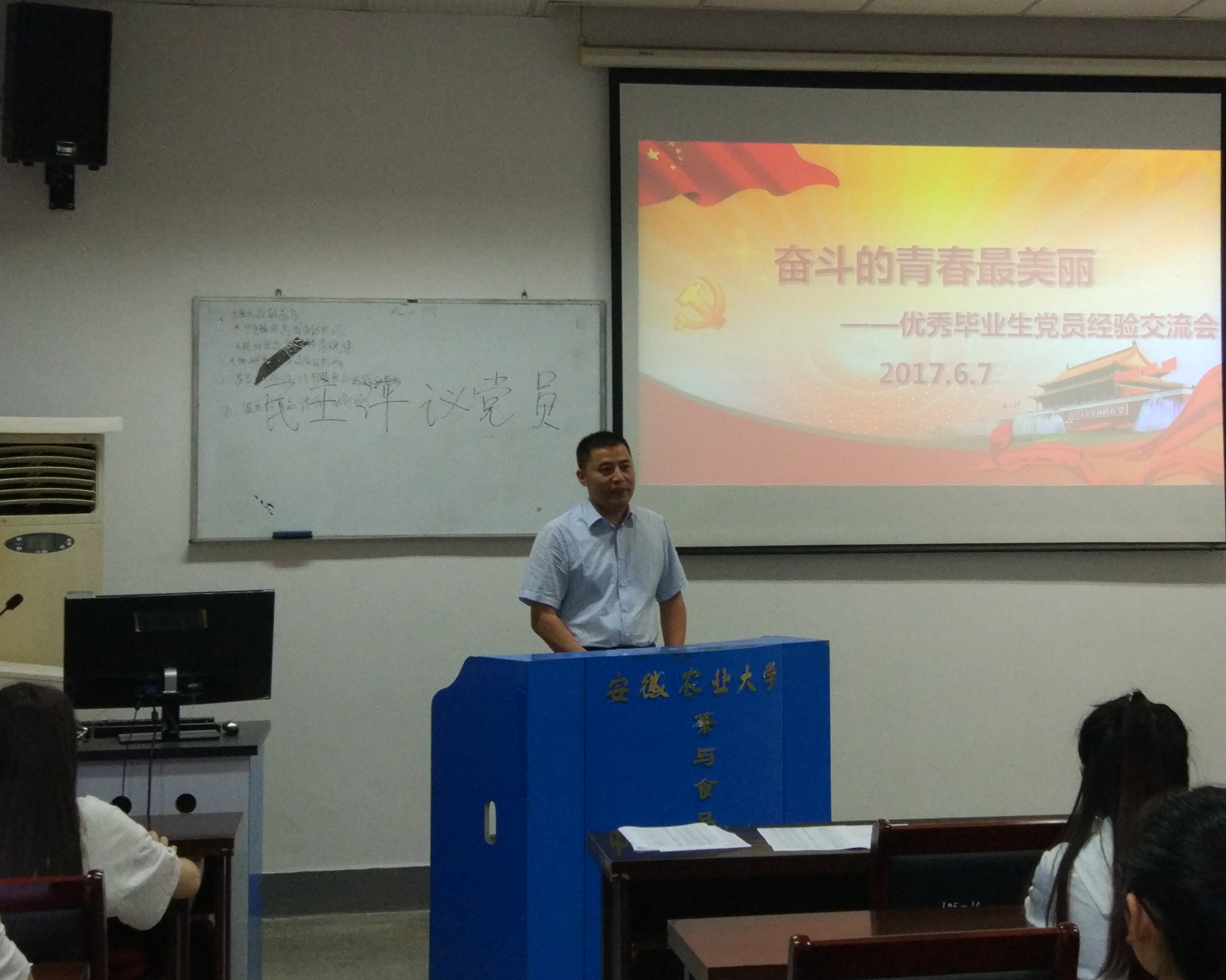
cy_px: 491
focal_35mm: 30
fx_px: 1088
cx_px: 671
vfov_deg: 48.5
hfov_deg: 58.7
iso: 436
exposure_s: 1/25
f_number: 2
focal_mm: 4.26
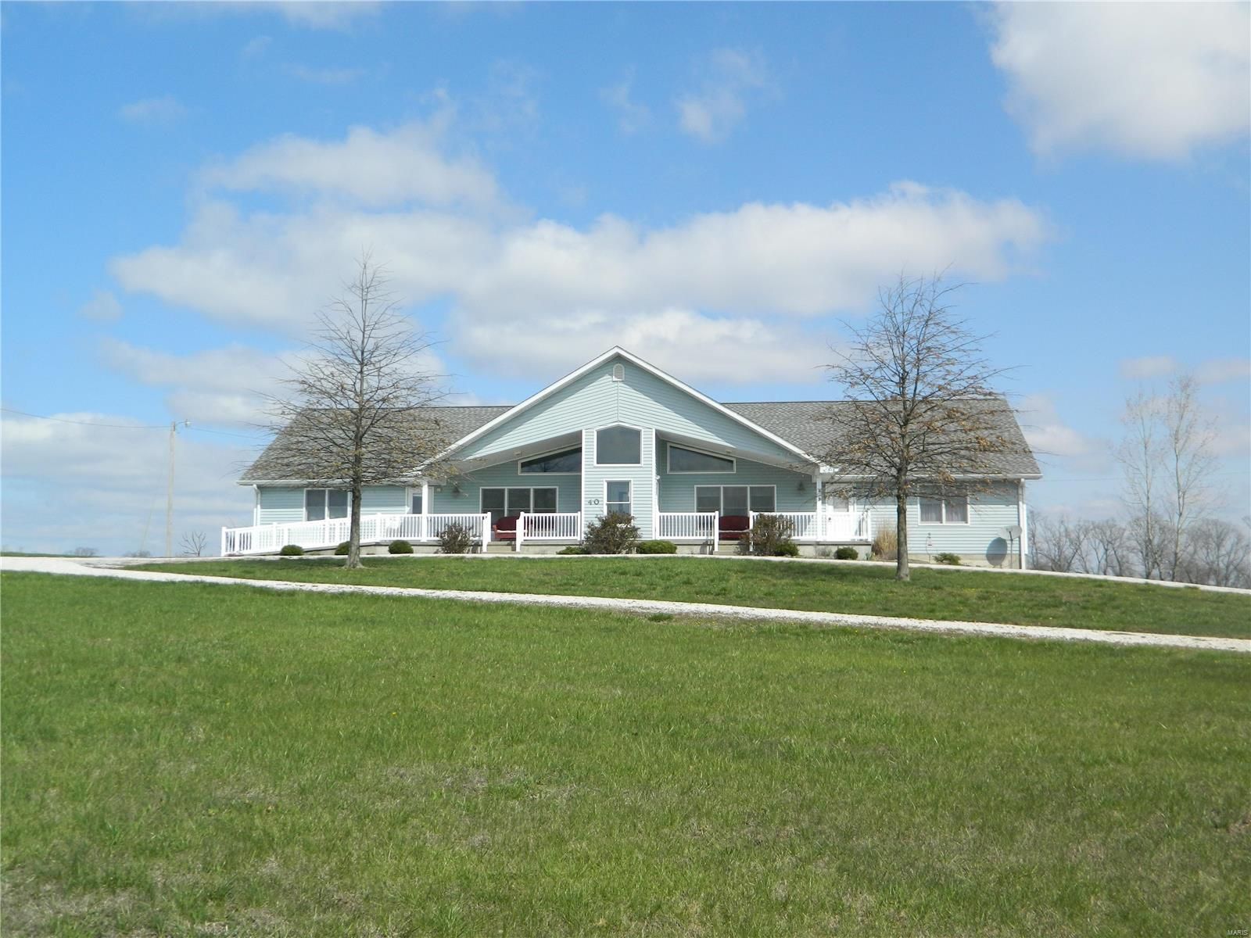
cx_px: 626
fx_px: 1265
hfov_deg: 52.6
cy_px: 469
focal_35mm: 35
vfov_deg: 40.7
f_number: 9.4
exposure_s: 1/200
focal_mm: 6.2
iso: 80
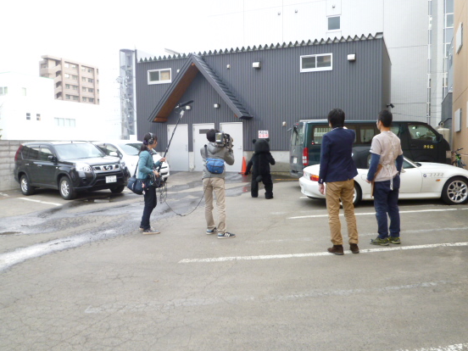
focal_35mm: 29
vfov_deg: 48.2
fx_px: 392
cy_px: 177
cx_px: 254
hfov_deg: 61.6
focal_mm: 4.5
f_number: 2.8
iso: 125
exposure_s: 1/30
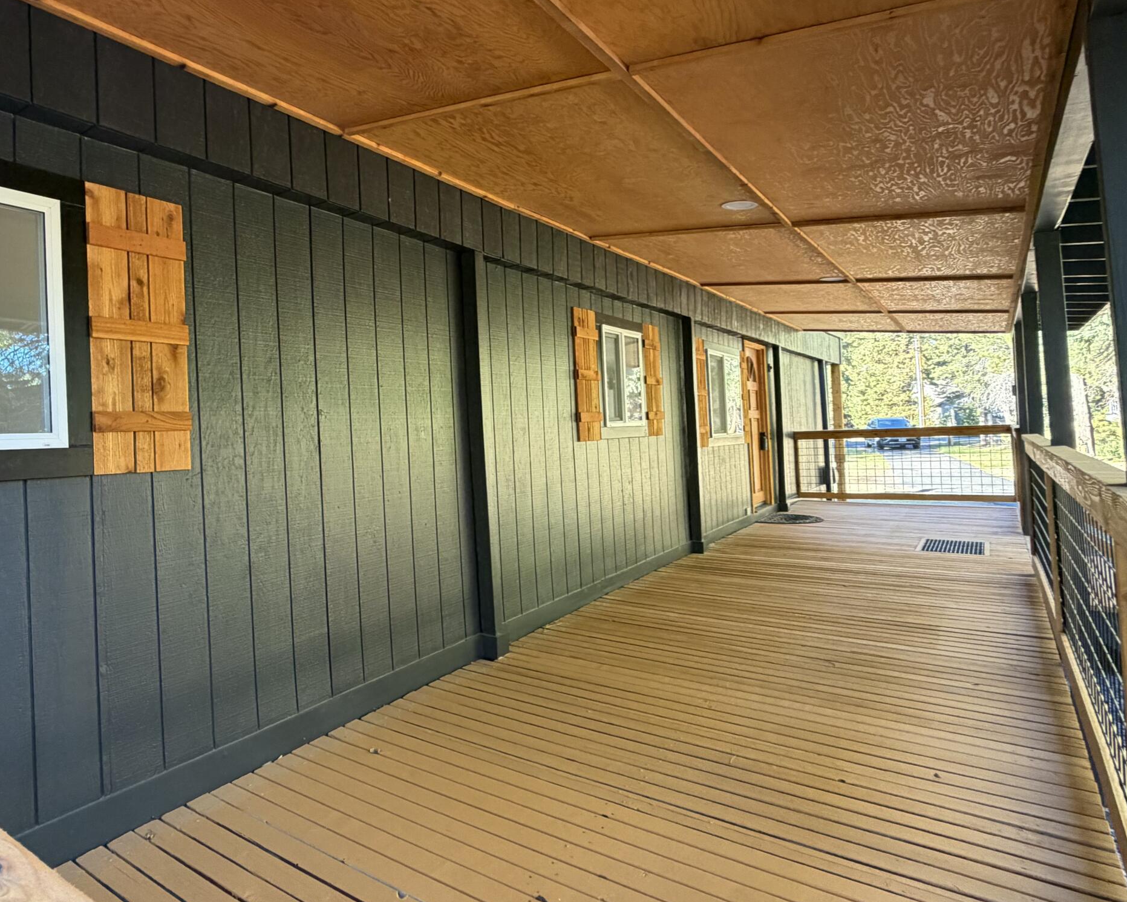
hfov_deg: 73.0
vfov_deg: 63.1
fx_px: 734
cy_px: 425
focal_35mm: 22
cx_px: 384
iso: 250
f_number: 2.2
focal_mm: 2.22
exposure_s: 1/121
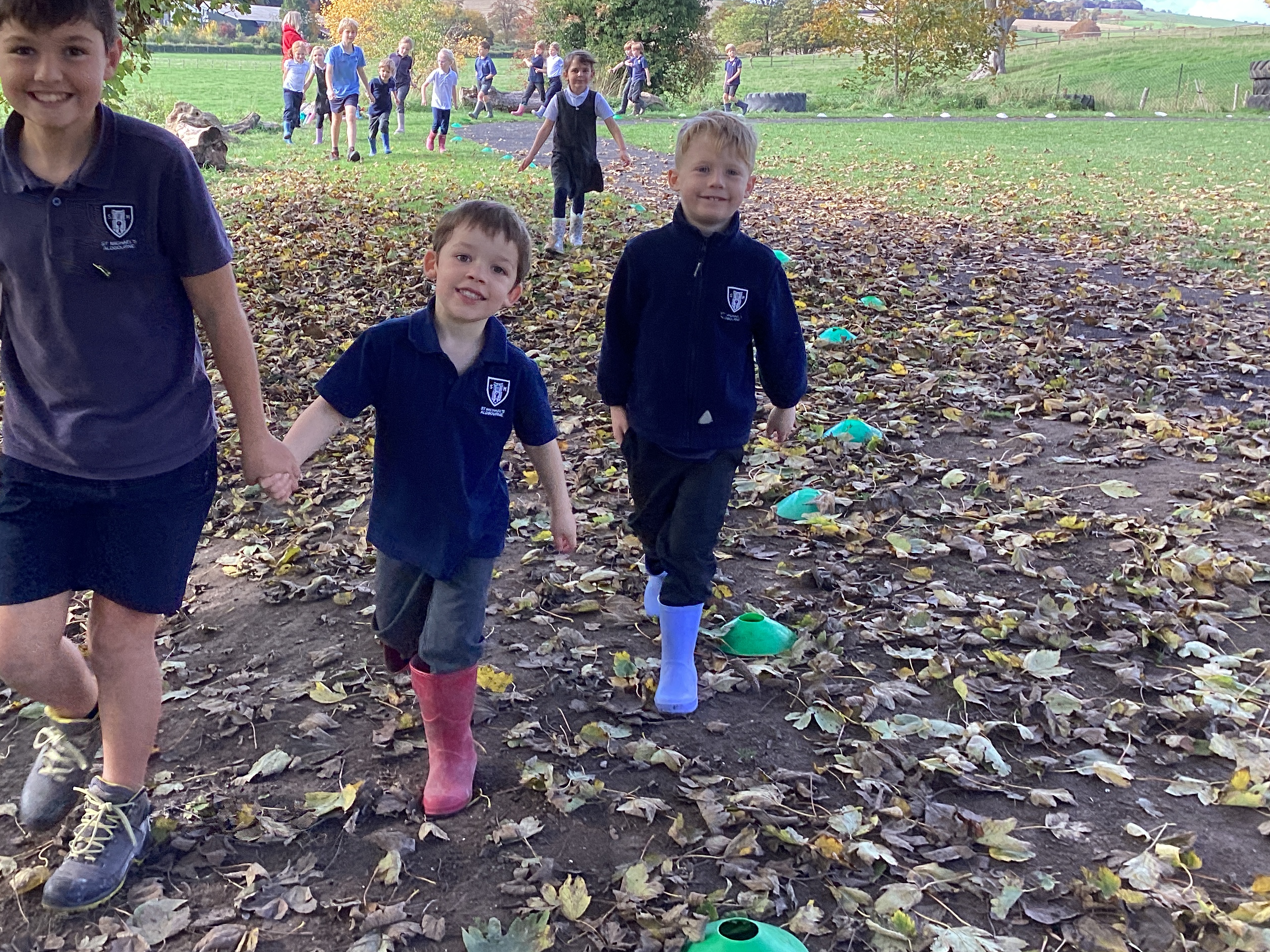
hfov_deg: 46.3
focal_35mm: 40
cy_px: 372
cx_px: 463
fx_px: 1467
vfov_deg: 35.8
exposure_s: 1/100
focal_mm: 3.3
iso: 25
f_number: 2.4
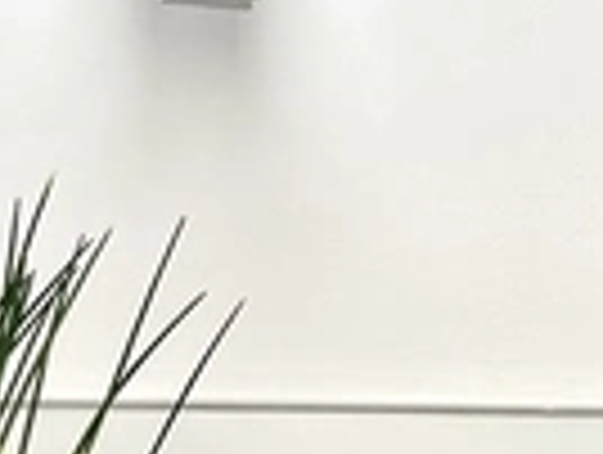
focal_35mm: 116
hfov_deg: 15.6
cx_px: 900
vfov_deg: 12.4
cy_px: 598
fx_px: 2024
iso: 50
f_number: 1.6
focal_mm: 4.2
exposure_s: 1/120
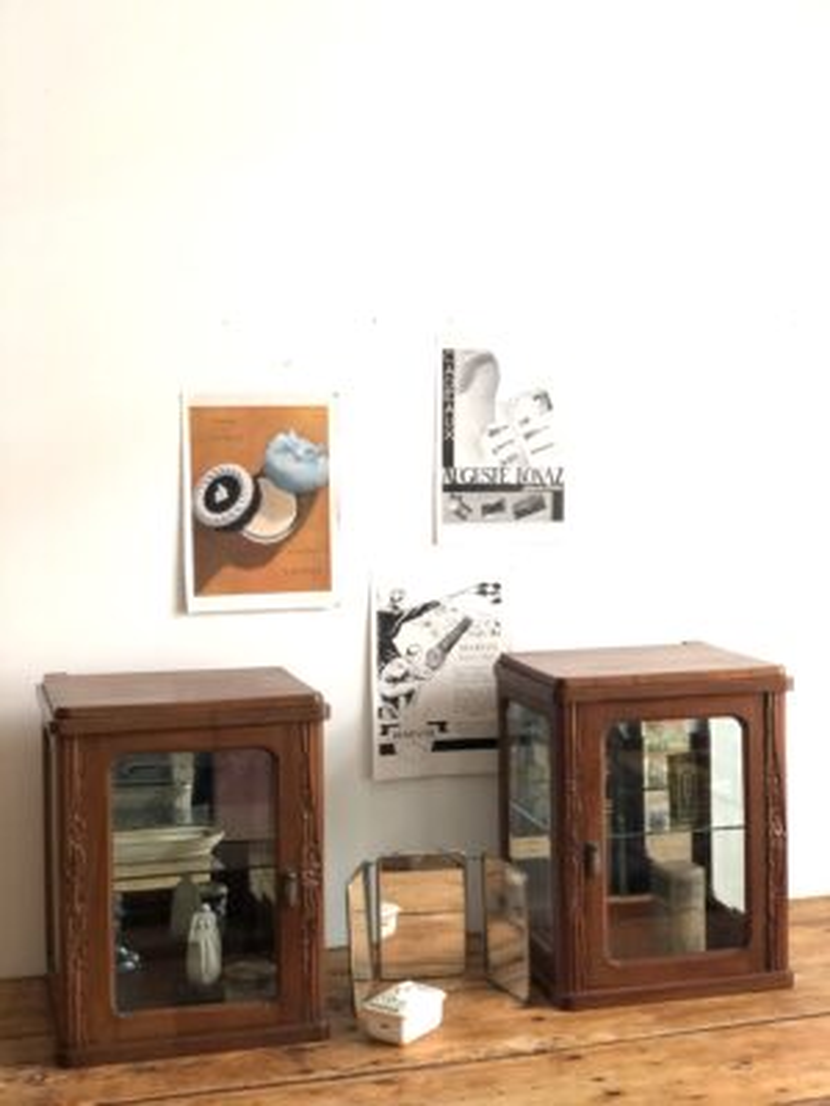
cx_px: 415
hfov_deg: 28.0
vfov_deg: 36.8
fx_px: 1662
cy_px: 553
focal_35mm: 52
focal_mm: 6
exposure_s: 1/40
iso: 100
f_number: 2.4
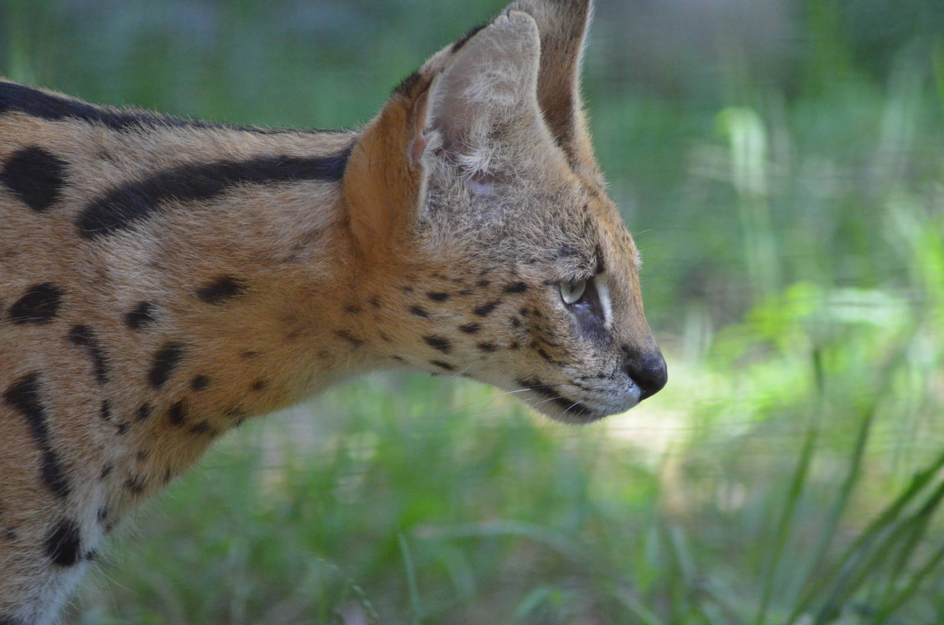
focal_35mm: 300
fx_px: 7851
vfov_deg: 4.6
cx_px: 472
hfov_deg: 6.9
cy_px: 312
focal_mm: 200
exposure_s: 1/320
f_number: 4.8
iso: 3200
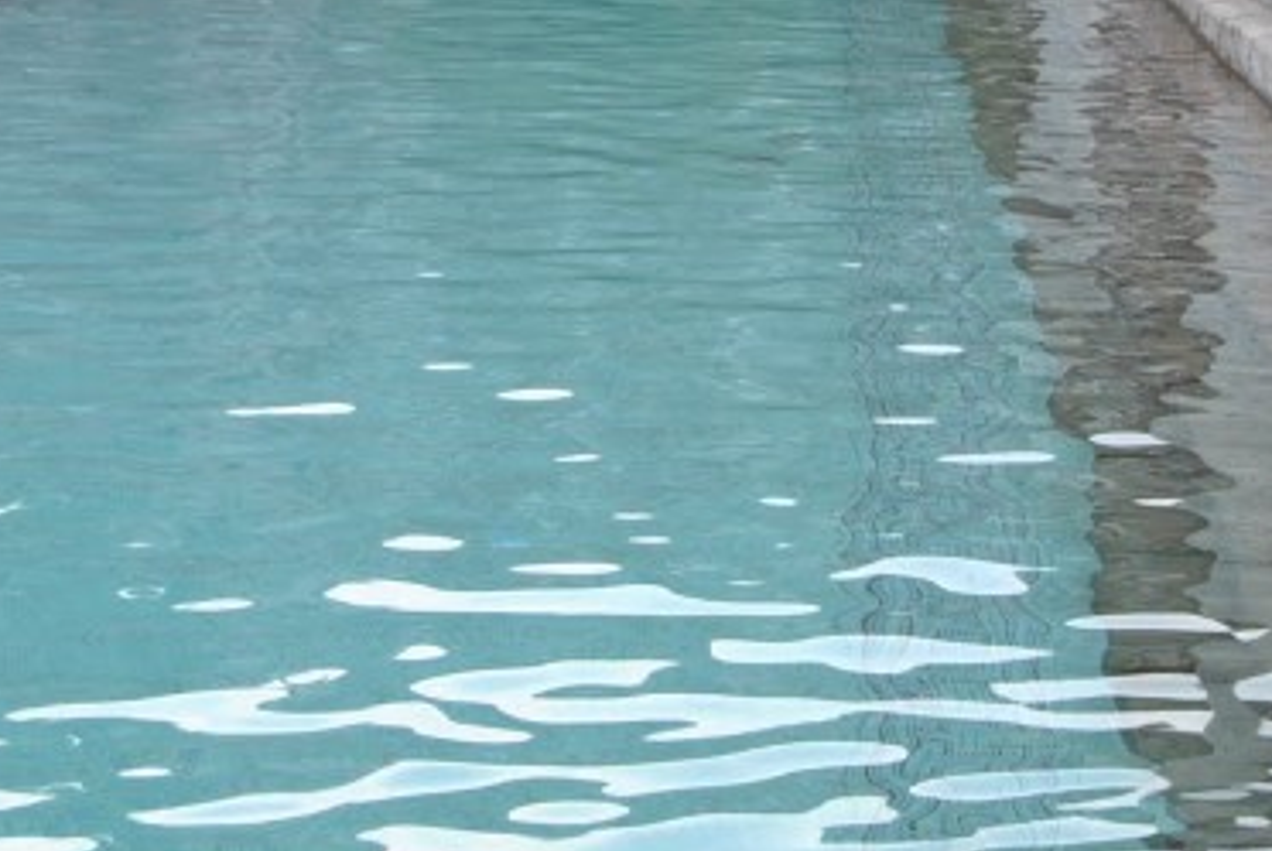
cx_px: 539
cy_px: 44
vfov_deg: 12.3
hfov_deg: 18.4
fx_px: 3927
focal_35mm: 111
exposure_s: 1/125
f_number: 5.6
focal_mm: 24
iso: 160
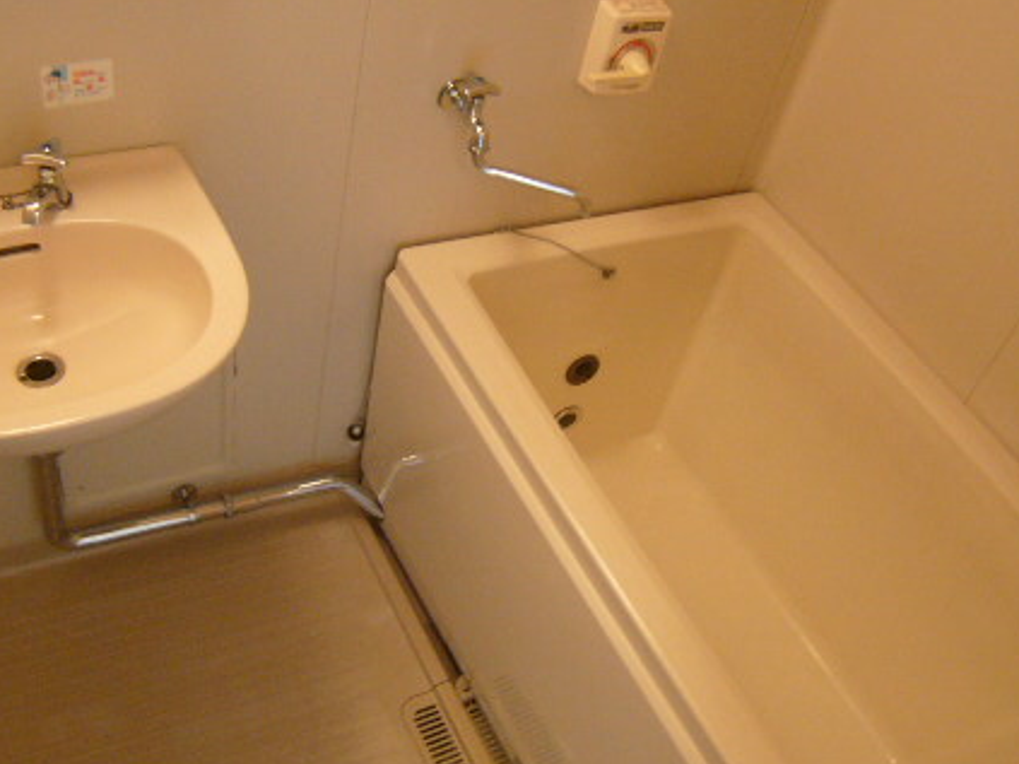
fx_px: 1560
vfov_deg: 27.5
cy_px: 366
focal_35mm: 53
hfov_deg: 36.2
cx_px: 475
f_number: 2.8
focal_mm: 5.8
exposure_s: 1/13
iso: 200
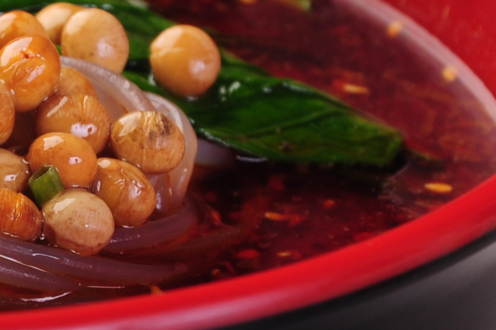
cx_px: -154
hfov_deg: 5.4
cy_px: 193
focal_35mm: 383
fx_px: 5272
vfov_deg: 3.6
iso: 200
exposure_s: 1/100
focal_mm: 62
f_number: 6.3
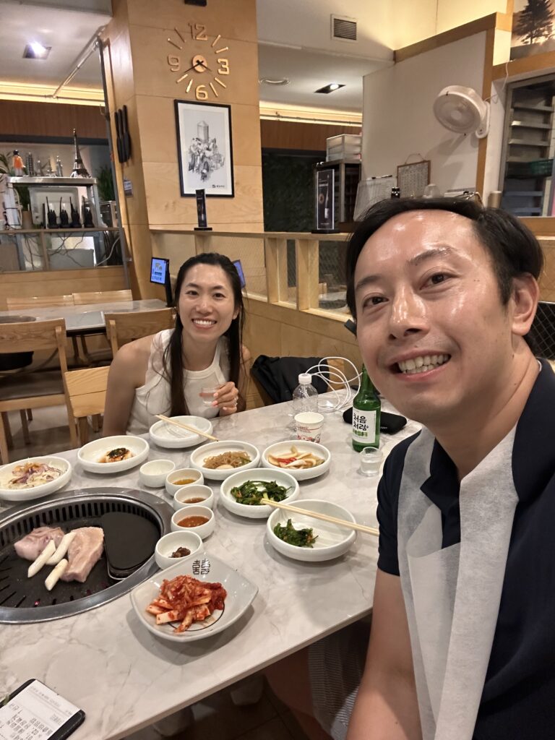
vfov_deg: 73.9
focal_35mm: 23
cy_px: 370
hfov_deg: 58.9
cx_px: 278
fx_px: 492
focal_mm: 2.69
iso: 320
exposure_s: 1/60
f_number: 1.9
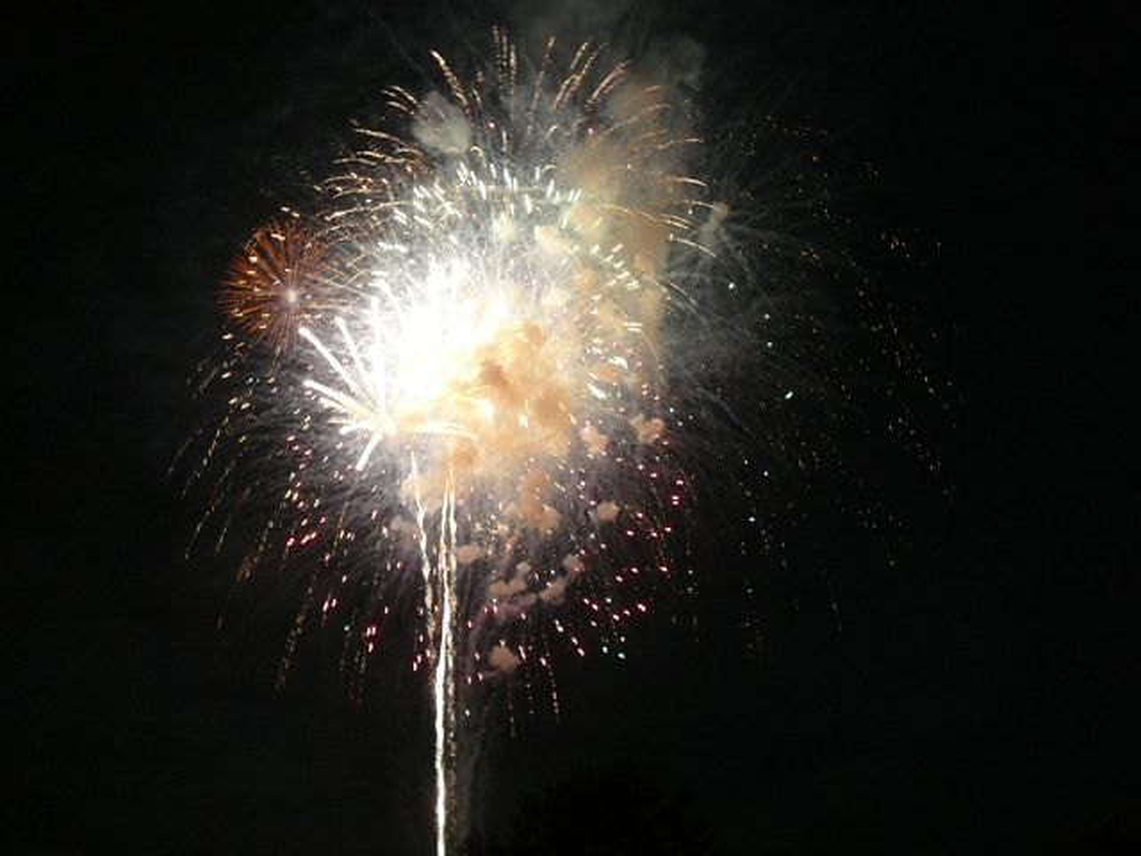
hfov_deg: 52.6
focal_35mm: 35
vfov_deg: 40.7
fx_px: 1154
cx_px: 570
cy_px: 428
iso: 200
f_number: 2.8
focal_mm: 5.2
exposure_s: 1/13
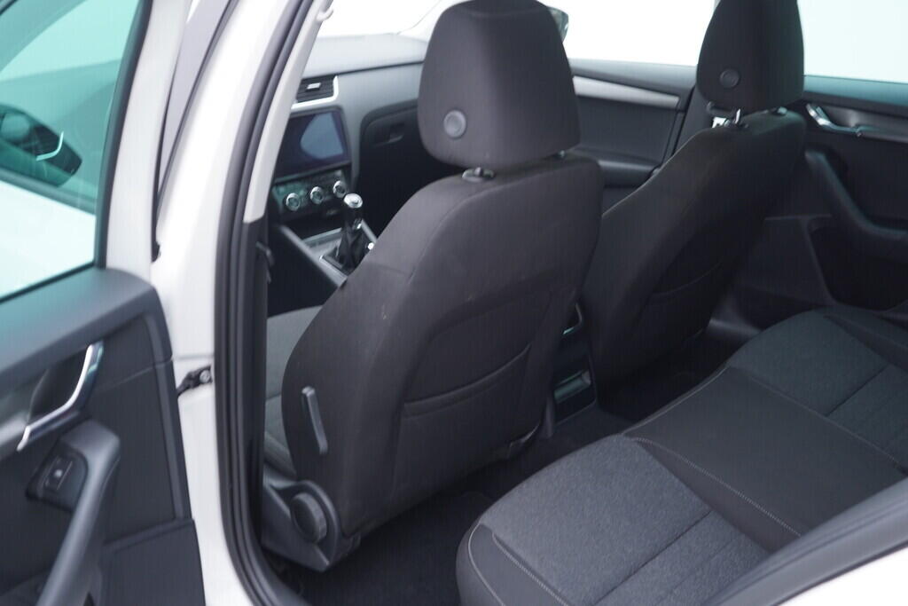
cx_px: 454
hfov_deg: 53.1
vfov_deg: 36.9
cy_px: 303
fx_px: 908
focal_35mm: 36
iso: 200
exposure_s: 1/40
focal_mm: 24
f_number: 2.8
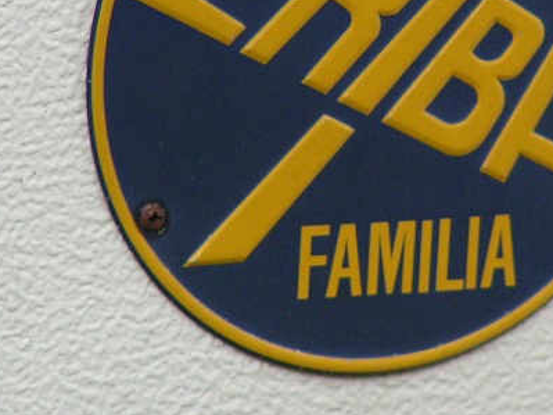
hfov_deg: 2.8
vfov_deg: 2.1
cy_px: 69
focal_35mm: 712
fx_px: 11371
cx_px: 346
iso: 200
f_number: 3.5
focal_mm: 54.2
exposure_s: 1/160
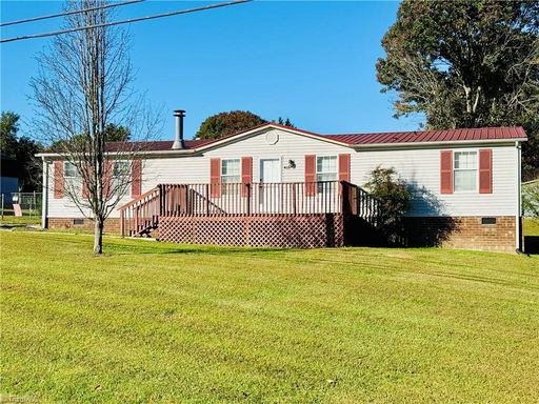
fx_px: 747
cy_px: 202
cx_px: 270
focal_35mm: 48
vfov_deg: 30.3
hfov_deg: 39.7
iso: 64
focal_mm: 6.76
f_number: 1.78
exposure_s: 1/5208
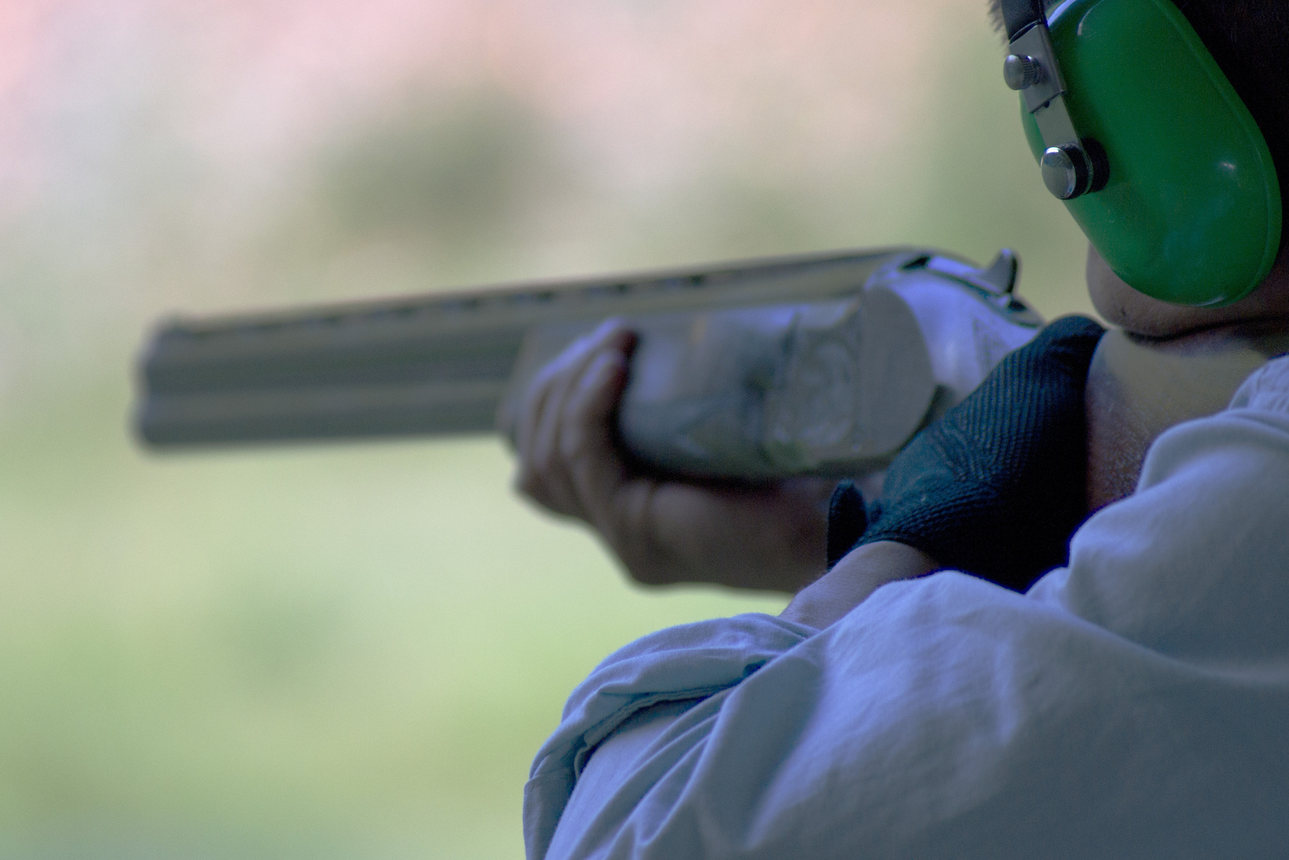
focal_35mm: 377
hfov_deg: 5.5
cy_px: 430
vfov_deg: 3.6
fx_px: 13500
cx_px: 645
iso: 1600
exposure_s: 1/400
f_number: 5.6
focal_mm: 250
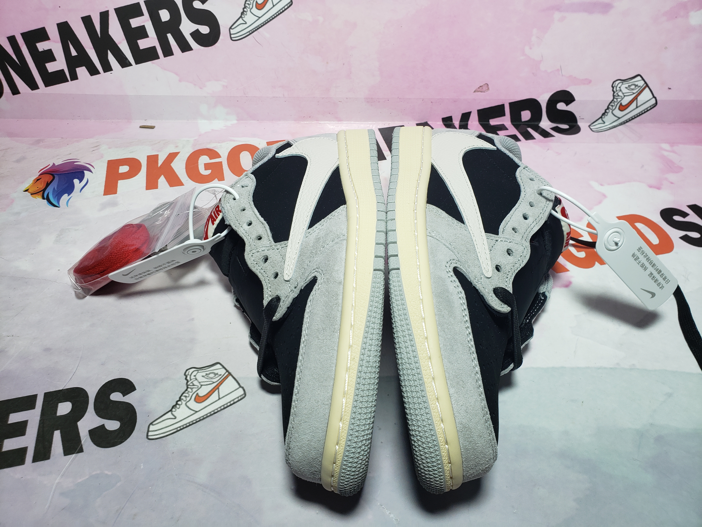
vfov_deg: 53.1
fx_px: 527
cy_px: 264
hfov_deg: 67.3
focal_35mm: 26
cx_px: 351
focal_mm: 4.3
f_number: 2.4
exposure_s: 1/220
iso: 50
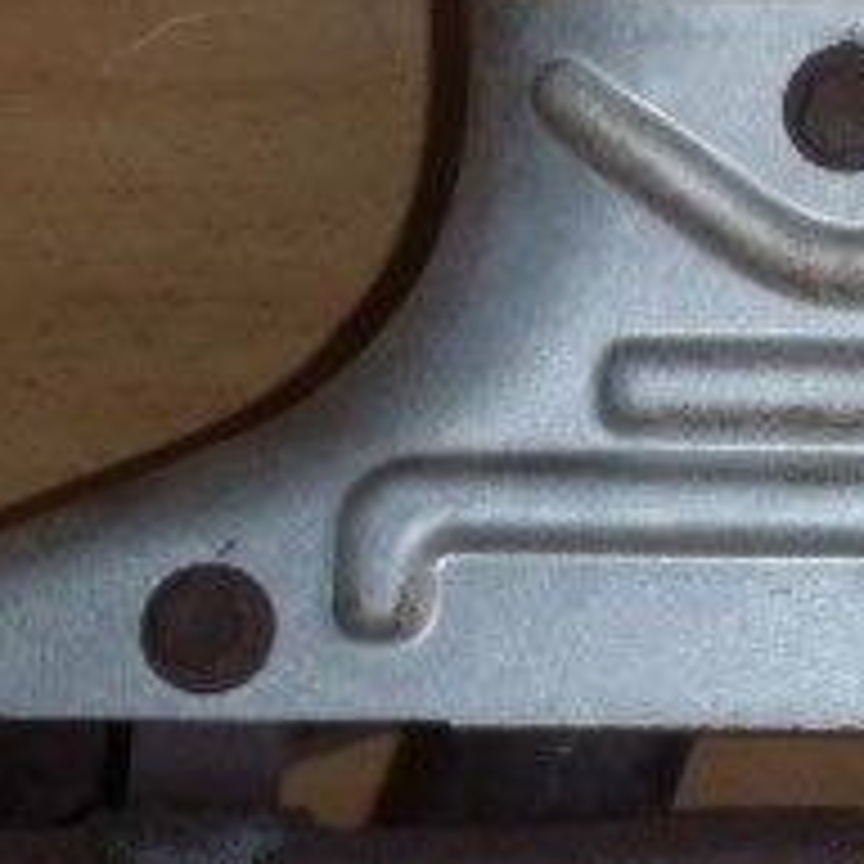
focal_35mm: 112
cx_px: 896
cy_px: 338
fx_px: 3163
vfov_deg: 15.5
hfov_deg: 15.2
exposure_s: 1/40
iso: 100
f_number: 4.6
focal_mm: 6.83
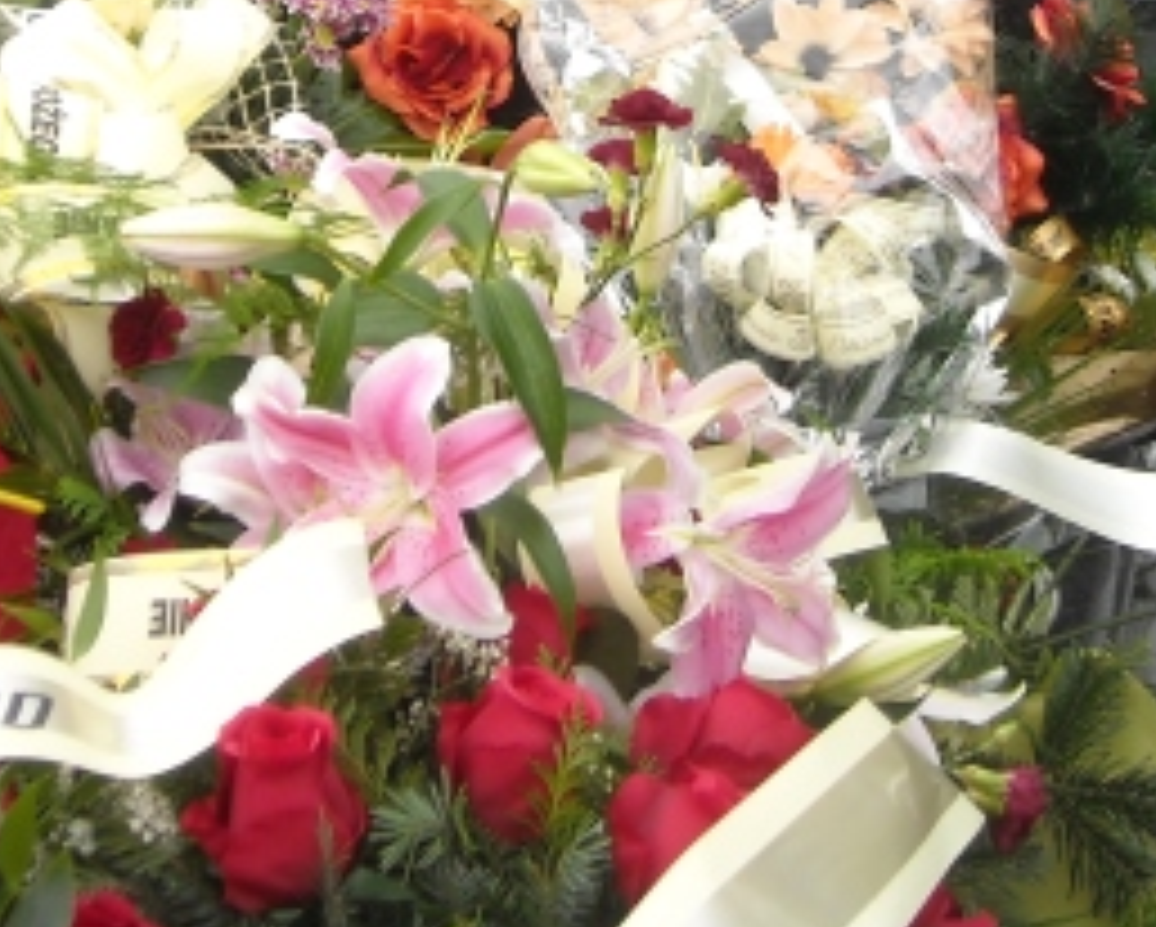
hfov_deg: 22.4
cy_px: -126
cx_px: 378
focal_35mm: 85
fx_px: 2910
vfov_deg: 17.4
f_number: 2.8
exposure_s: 1/384
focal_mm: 5.7
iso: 64
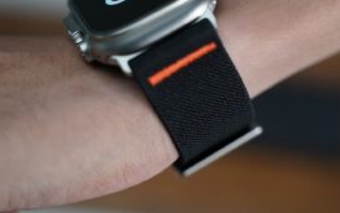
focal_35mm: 95
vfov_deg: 13.7
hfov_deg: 21.9
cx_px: 171
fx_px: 880
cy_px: 63
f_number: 2.8
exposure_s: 1/200
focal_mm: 64
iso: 1600
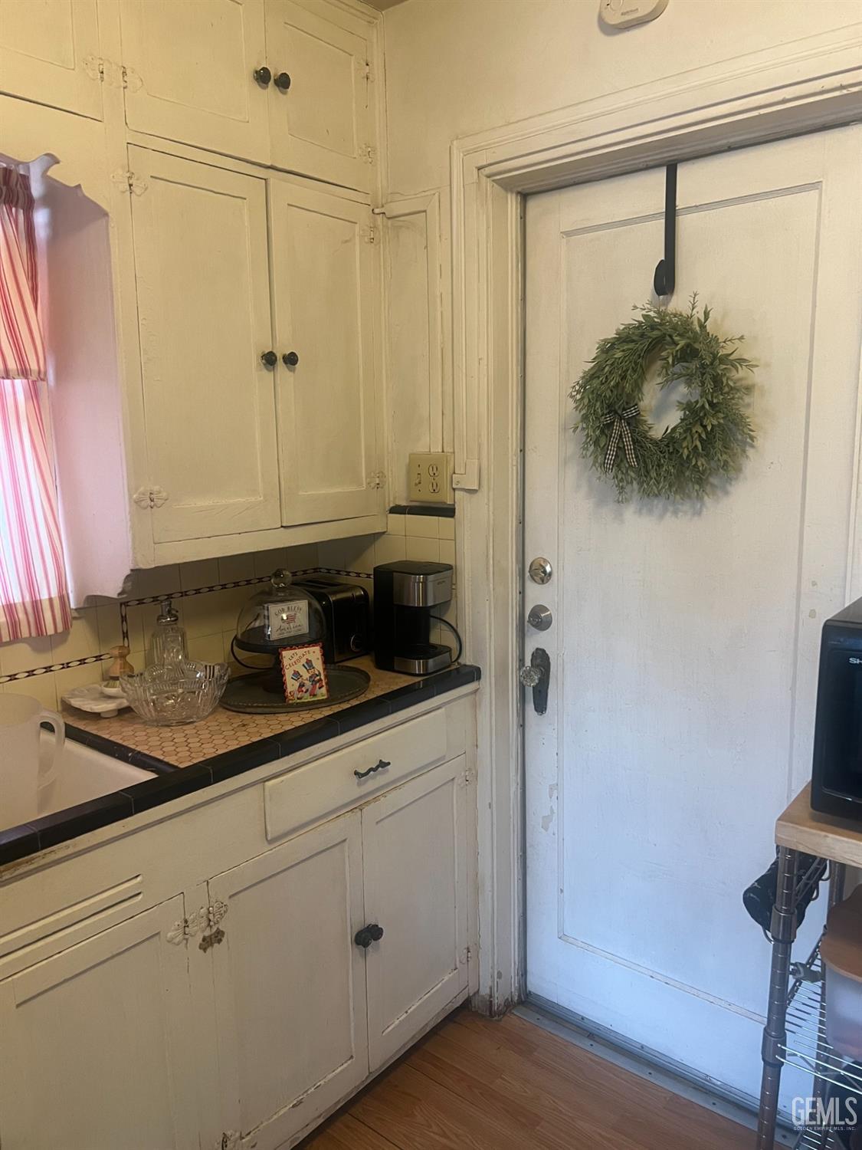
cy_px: 575
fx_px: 863
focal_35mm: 26
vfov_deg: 67.3
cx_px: 431
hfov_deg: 53.1
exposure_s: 1/60
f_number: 1.5
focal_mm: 5.7
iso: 200
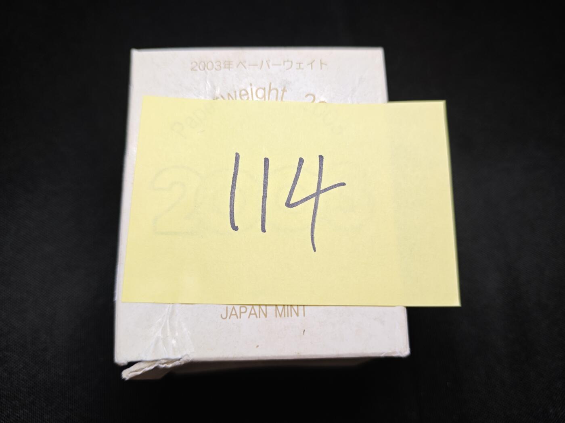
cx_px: 282
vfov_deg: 56.8
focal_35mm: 24
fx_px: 392
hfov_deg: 71.6
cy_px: 212
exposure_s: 1/104
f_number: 1.6
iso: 50
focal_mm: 5.84
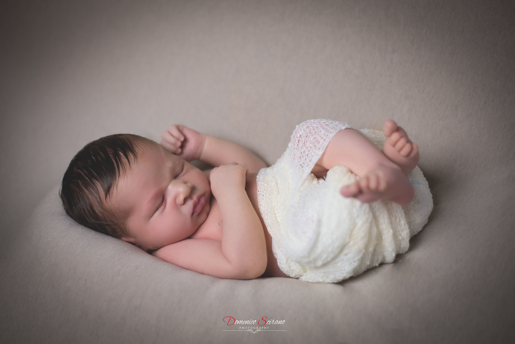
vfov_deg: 27.0
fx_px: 715
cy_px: 172
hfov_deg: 39.6
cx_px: 258
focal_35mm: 50
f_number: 2.2
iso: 125
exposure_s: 1/250
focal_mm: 50
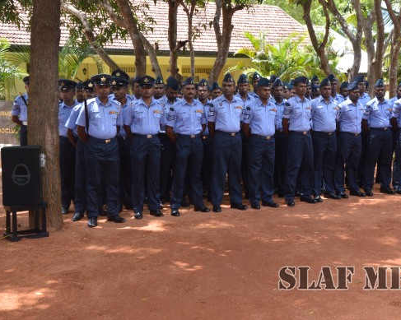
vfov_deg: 29.1
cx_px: 245
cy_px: 157
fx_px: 617
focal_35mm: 52
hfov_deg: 35.9
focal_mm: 30
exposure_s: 1/100
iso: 400
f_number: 8
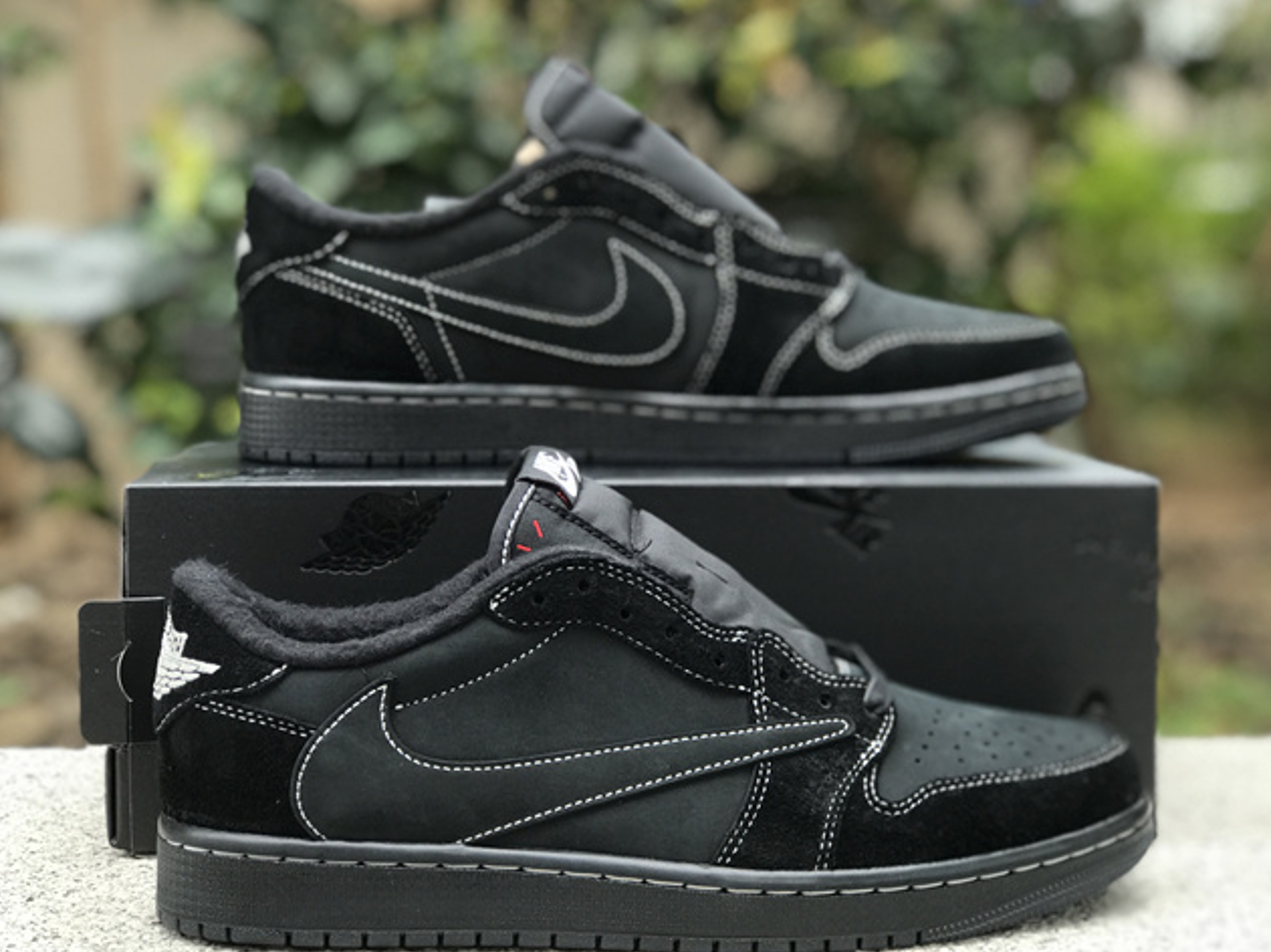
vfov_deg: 21.9
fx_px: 2459
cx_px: 666
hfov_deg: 29.0
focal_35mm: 67
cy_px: 511
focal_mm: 6.6
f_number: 2.8
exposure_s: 1/100
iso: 25
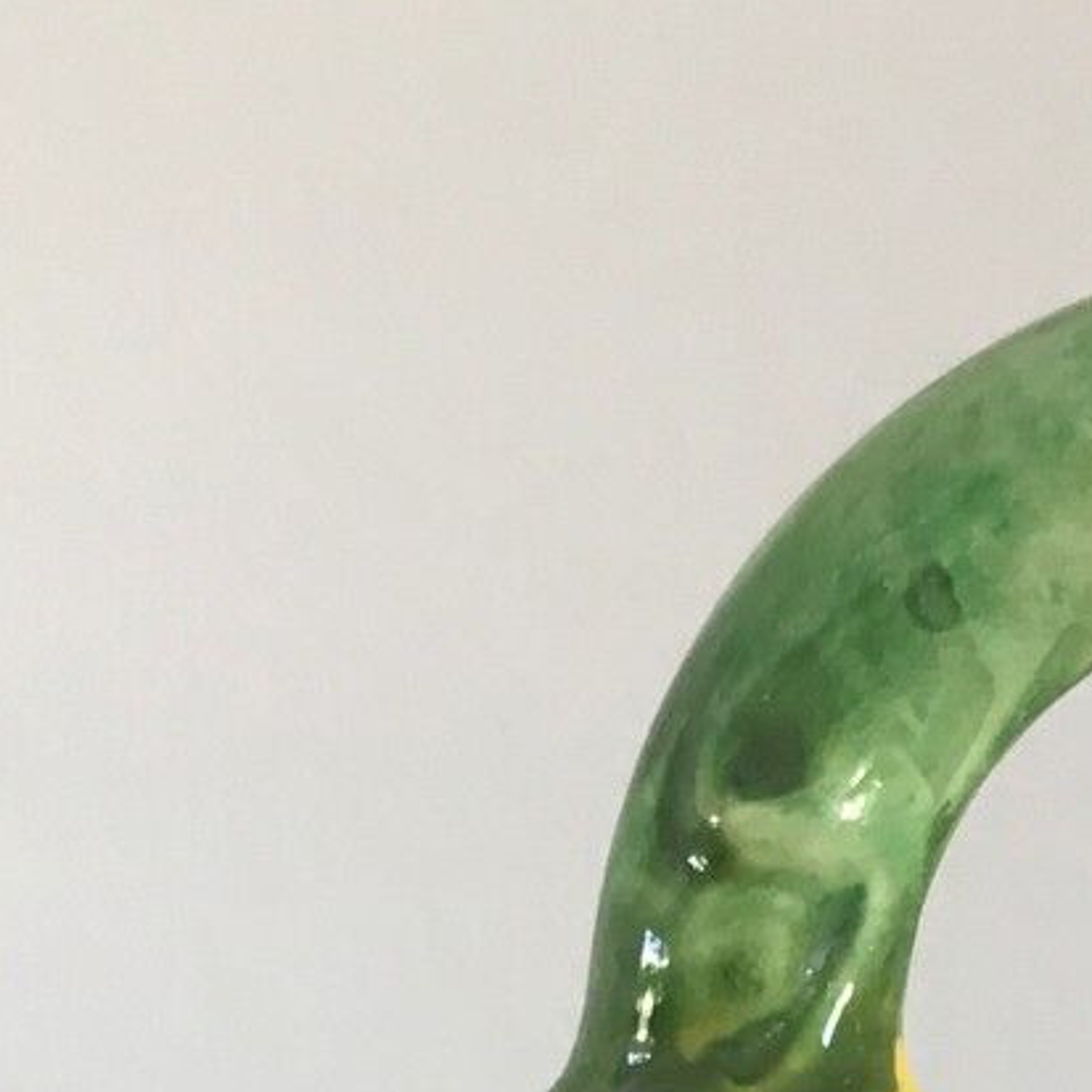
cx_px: 775
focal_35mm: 124
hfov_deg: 14.0
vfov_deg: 13.1
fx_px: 4426
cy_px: 1772
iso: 64
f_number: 2.2
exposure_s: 1/33
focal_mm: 4.15
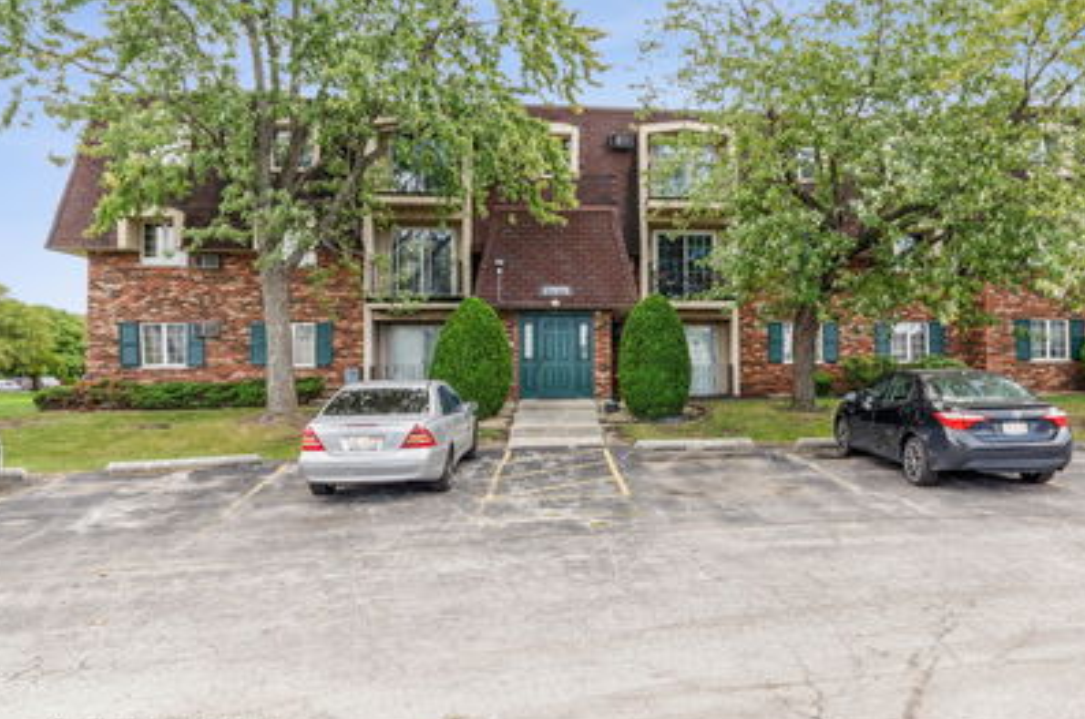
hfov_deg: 74.2
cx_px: 634
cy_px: 339
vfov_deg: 53.7
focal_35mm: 24
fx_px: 710
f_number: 9
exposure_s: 1/40
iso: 100
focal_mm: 13
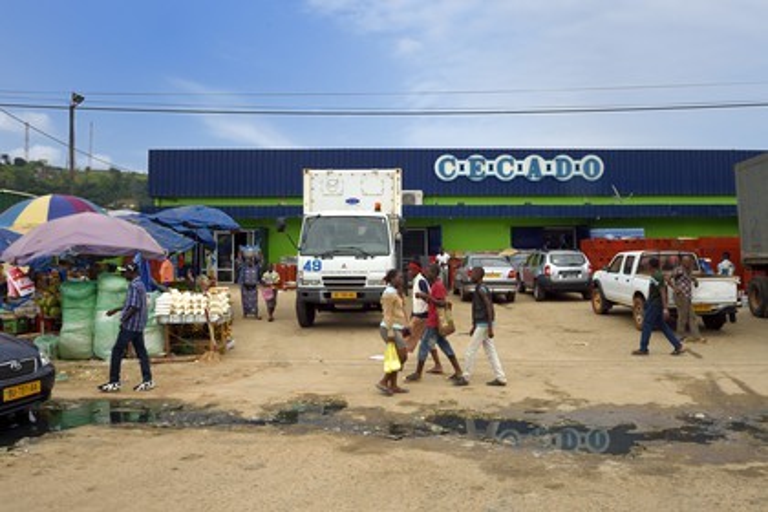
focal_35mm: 24
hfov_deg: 73.7
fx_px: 512
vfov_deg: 53.1
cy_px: 256
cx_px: 384
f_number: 13
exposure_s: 1/640
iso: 400
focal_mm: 24
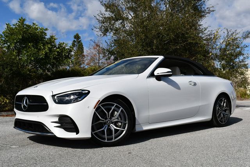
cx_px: 125
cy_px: 84
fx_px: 306
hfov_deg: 44.5
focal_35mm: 44
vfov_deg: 30.6
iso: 100
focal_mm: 22
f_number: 10
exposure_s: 1/400
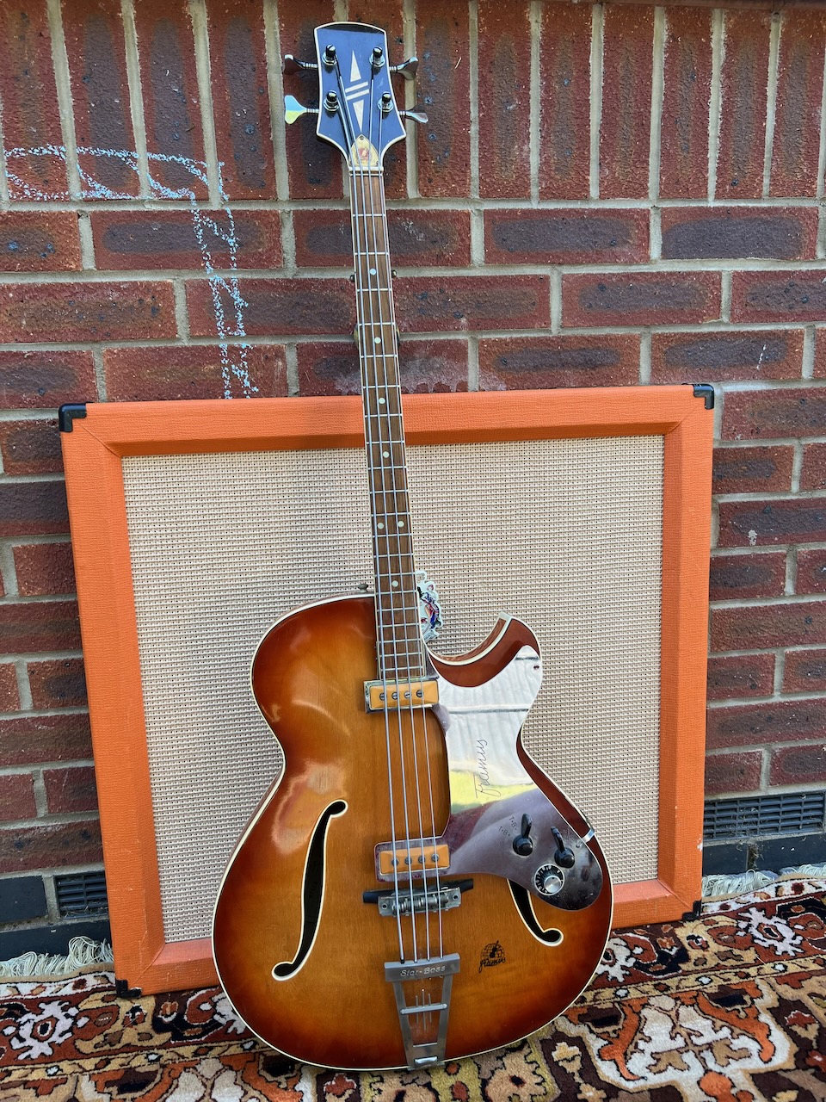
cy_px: 551
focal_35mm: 26
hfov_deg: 53.1
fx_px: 827
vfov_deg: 67.3
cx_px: 413
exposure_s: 1/160
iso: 40
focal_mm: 5.7
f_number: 1.5
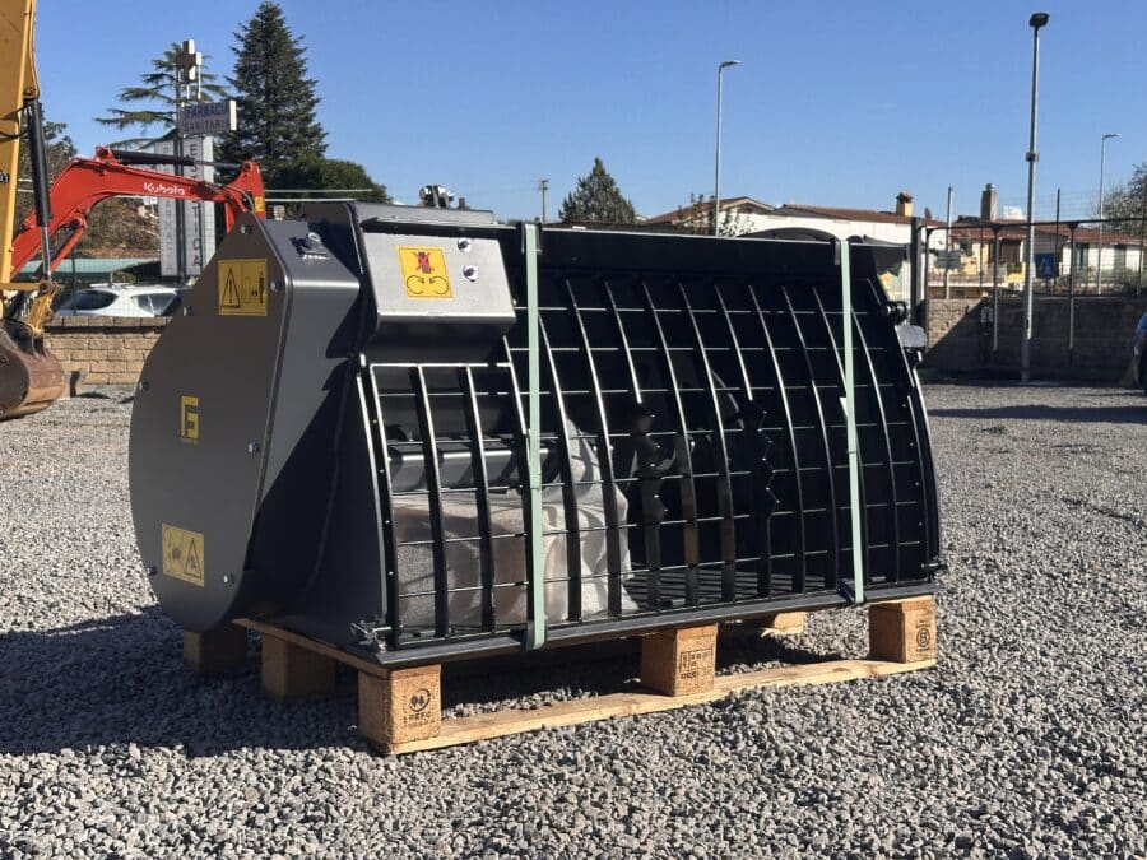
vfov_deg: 30.3
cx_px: 574
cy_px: 430
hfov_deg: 39.7
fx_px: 1590
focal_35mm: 48
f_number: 1.78
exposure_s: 1/3731
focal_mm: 6.86
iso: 64
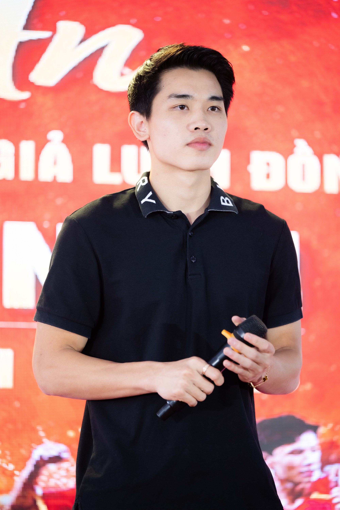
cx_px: 170
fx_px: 2266
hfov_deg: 8.6
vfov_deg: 12.8
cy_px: 255
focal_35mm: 160
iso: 1250
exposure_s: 1/400
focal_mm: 160
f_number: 2.8
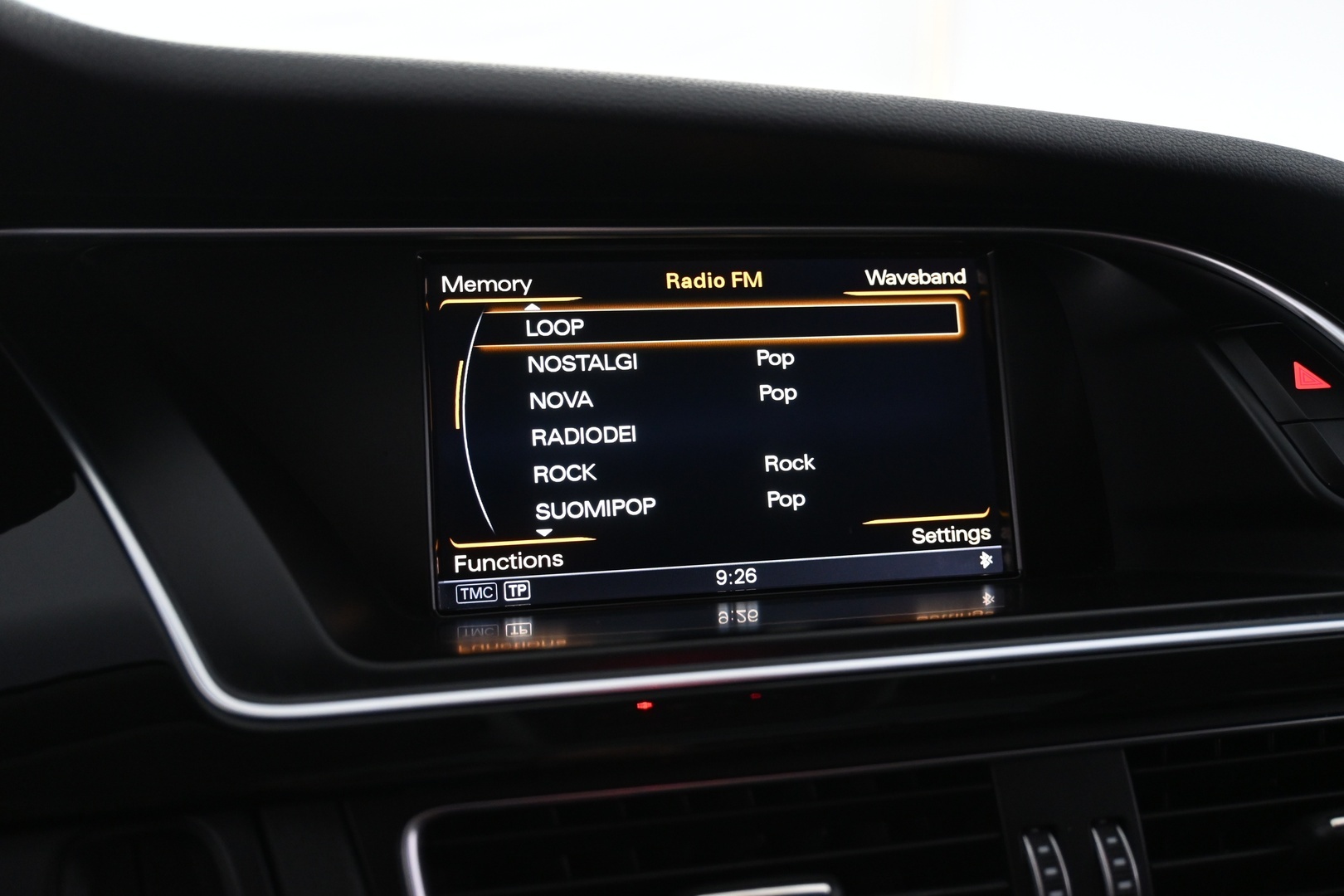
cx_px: 672
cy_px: 448
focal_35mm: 32
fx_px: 1176
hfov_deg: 59.5
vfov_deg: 41.7
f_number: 4
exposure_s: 1/30
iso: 1250
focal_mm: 21
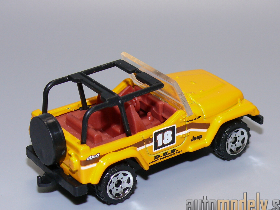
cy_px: 110
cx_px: 143
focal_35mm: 114
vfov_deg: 13.0
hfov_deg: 17.3
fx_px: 922
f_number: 4
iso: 100
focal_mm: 13.8
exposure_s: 1/30
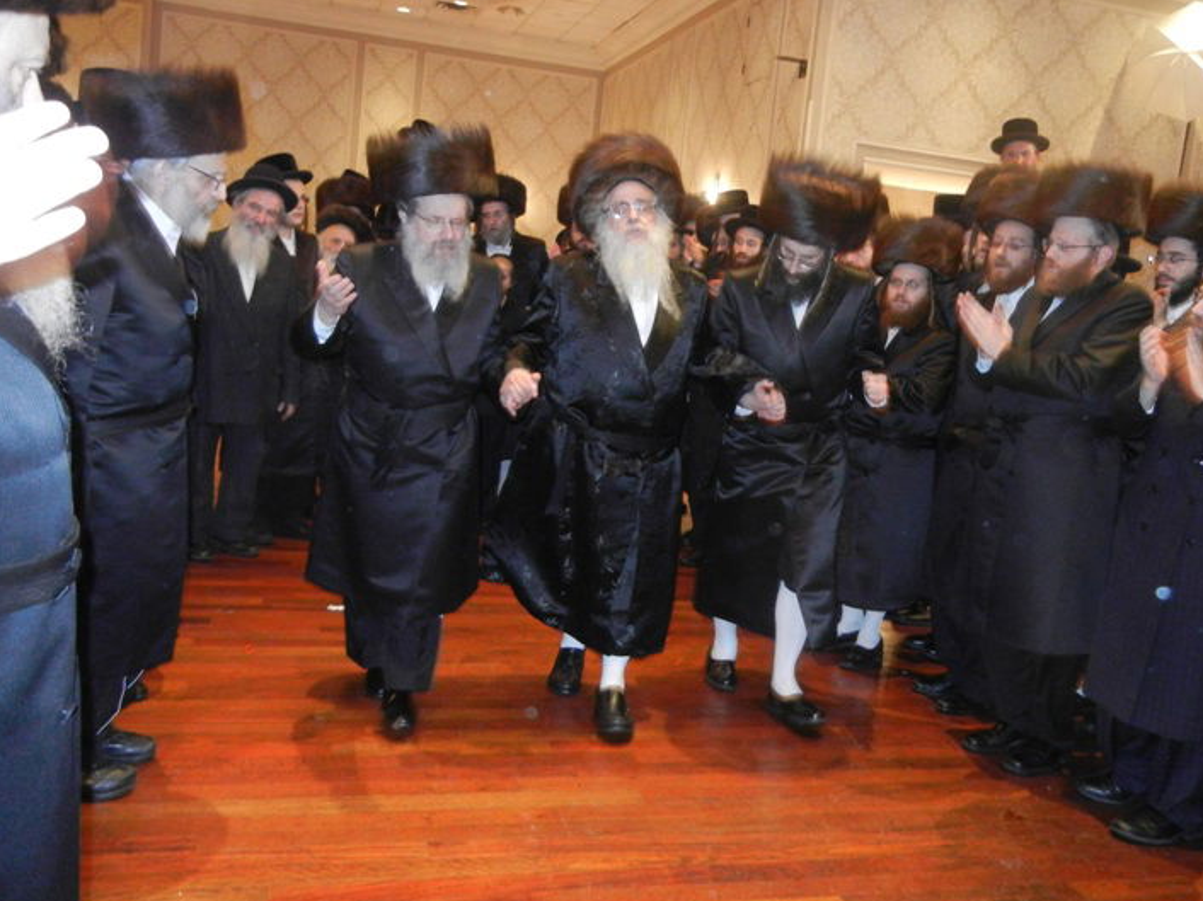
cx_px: 668
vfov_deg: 41.7
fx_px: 1181
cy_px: 402
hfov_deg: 53.9
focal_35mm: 34
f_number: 3.5
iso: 800
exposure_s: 1/30
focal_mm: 5.4
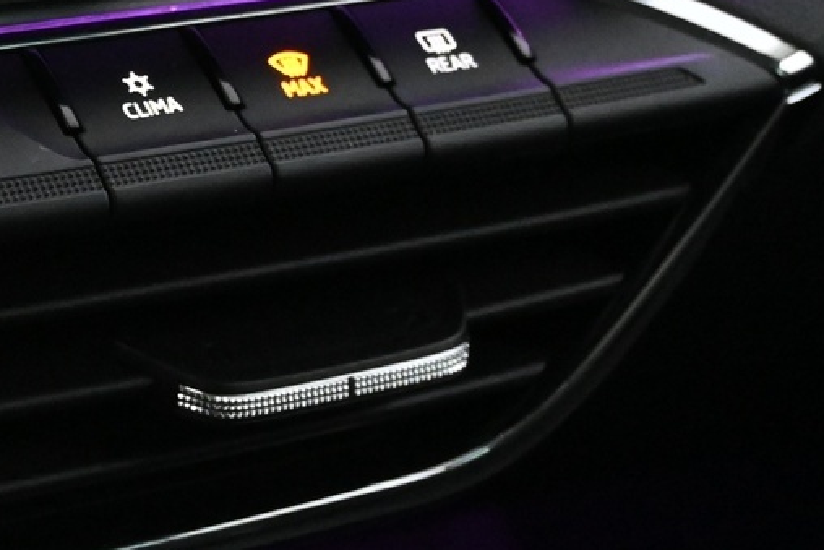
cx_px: -230
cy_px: 260
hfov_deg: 16.3
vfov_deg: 11.5
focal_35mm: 120
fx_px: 2738
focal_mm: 25
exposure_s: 1/40
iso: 5000
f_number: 4.2
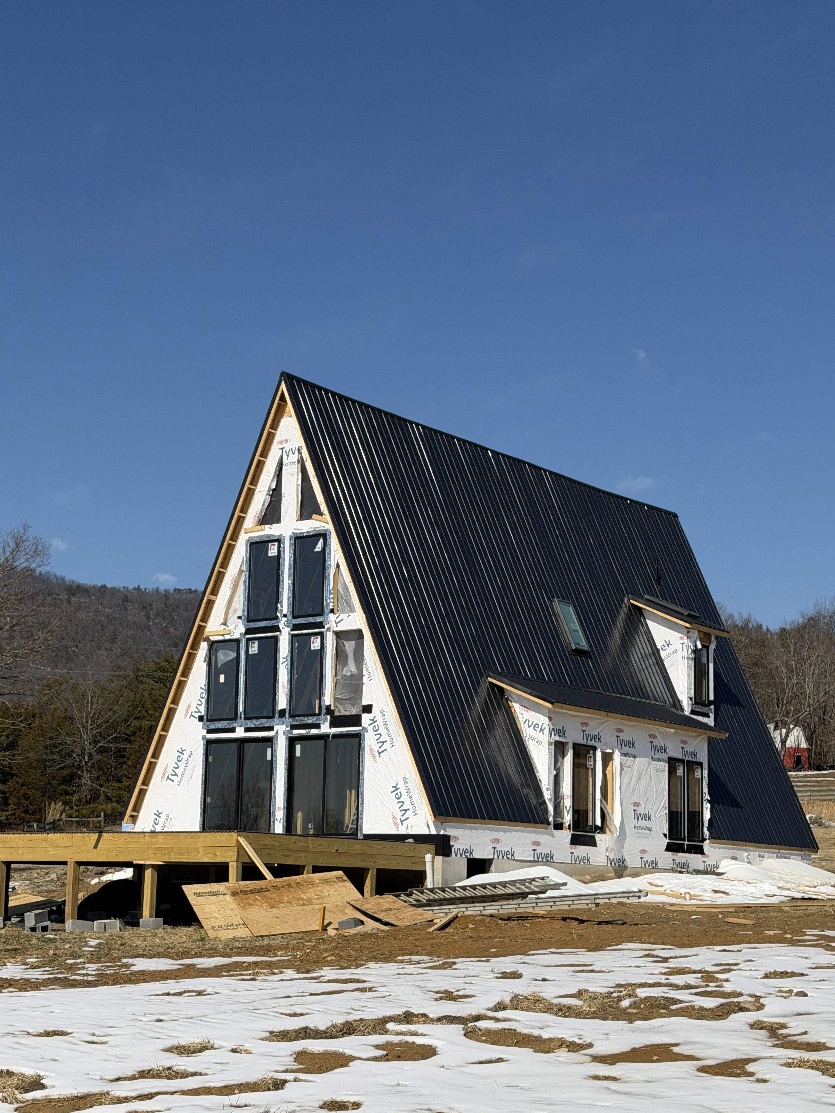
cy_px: 593
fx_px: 1865
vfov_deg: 33.2
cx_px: 386
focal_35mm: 58
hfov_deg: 25.2
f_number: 1.78
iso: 80
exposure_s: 1/11364
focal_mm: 6.76
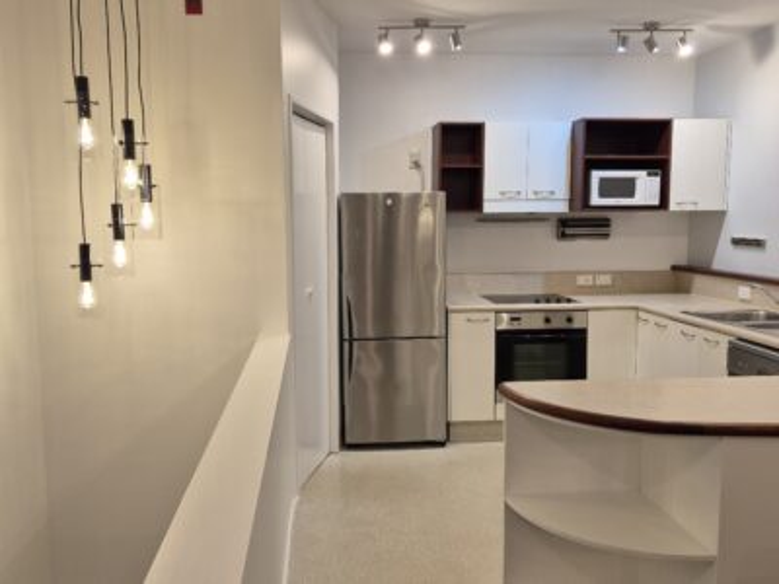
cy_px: 292
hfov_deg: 73.9
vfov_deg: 58.9
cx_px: 390
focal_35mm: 23
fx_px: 518
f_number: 1.8
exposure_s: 1/100
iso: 100
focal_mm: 5.4
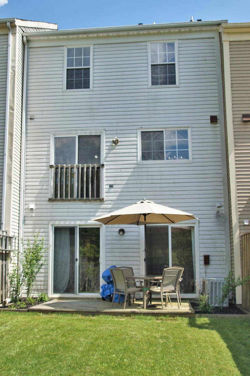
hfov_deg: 29.2
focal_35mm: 46
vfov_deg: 42.7
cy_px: 175
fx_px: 479
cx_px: 105
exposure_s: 1/1000
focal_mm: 24
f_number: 4.5
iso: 200
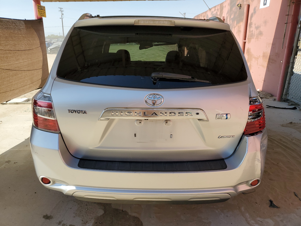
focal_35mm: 26
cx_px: 150
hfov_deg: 67.3
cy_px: 113
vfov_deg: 53.1
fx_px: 226
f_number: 1.5
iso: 50
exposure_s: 1/2000
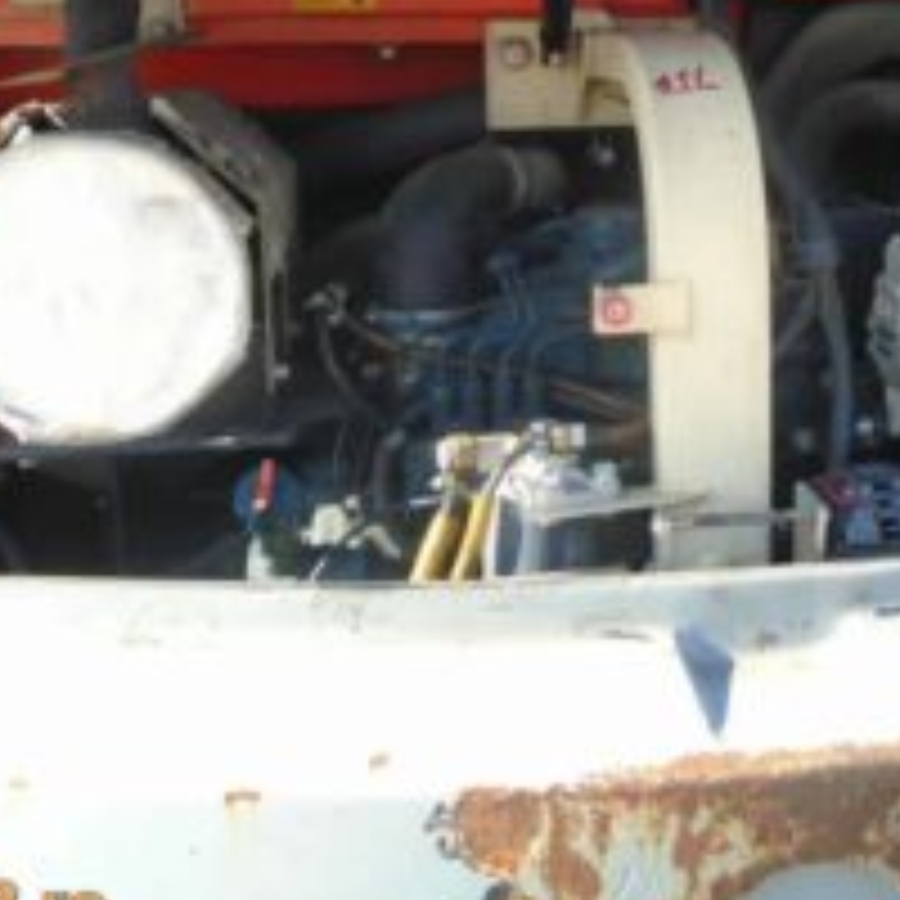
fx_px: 1353
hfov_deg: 36.3
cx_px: 621
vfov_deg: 36.3
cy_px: 270
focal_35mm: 46
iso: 100
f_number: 3.2
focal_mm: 4.6
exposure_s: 1/200
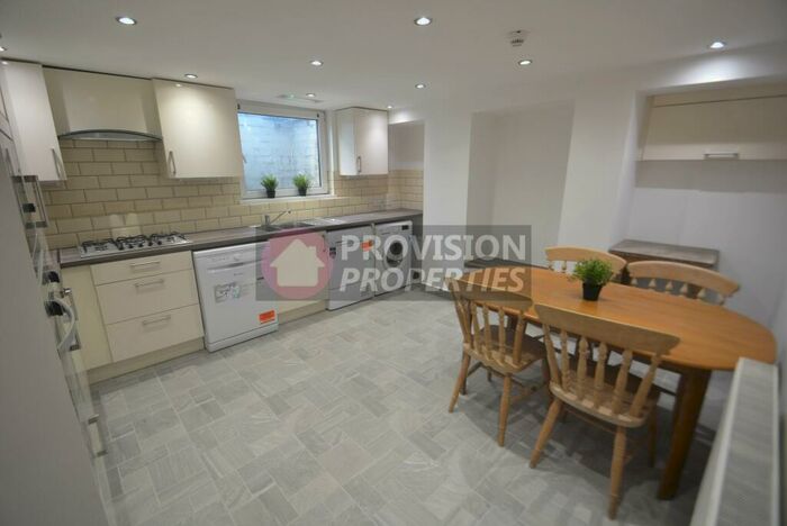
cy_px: 263
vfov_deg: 77.4
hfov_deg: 100.3
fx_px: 328
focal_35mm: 15
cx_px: 394
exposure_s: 1/60
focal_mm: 10
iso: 560
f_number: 4
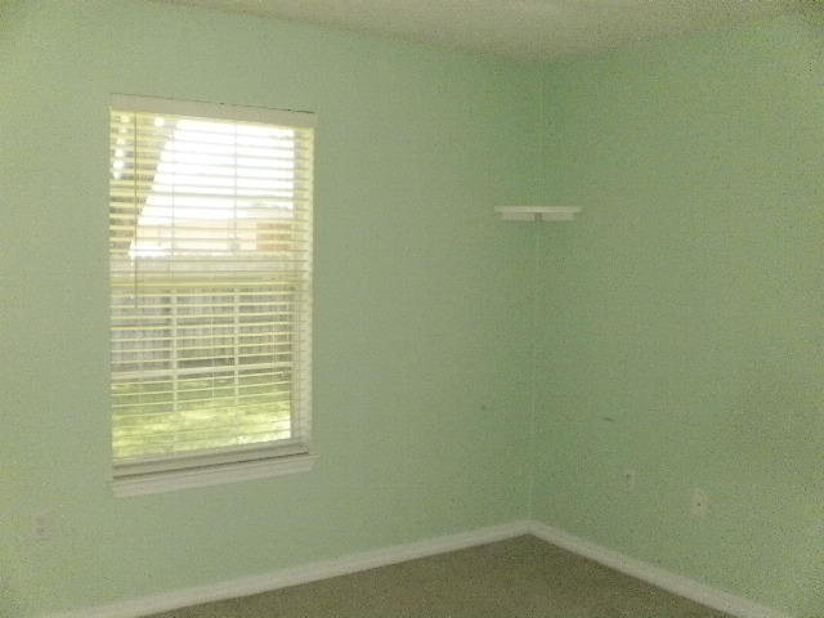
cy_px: 309
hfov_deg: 49.0
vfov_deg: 37.7
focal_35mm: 38
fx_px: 905
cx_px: 412
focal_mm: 6.3
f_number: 3.1
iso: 400
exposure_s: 1/250
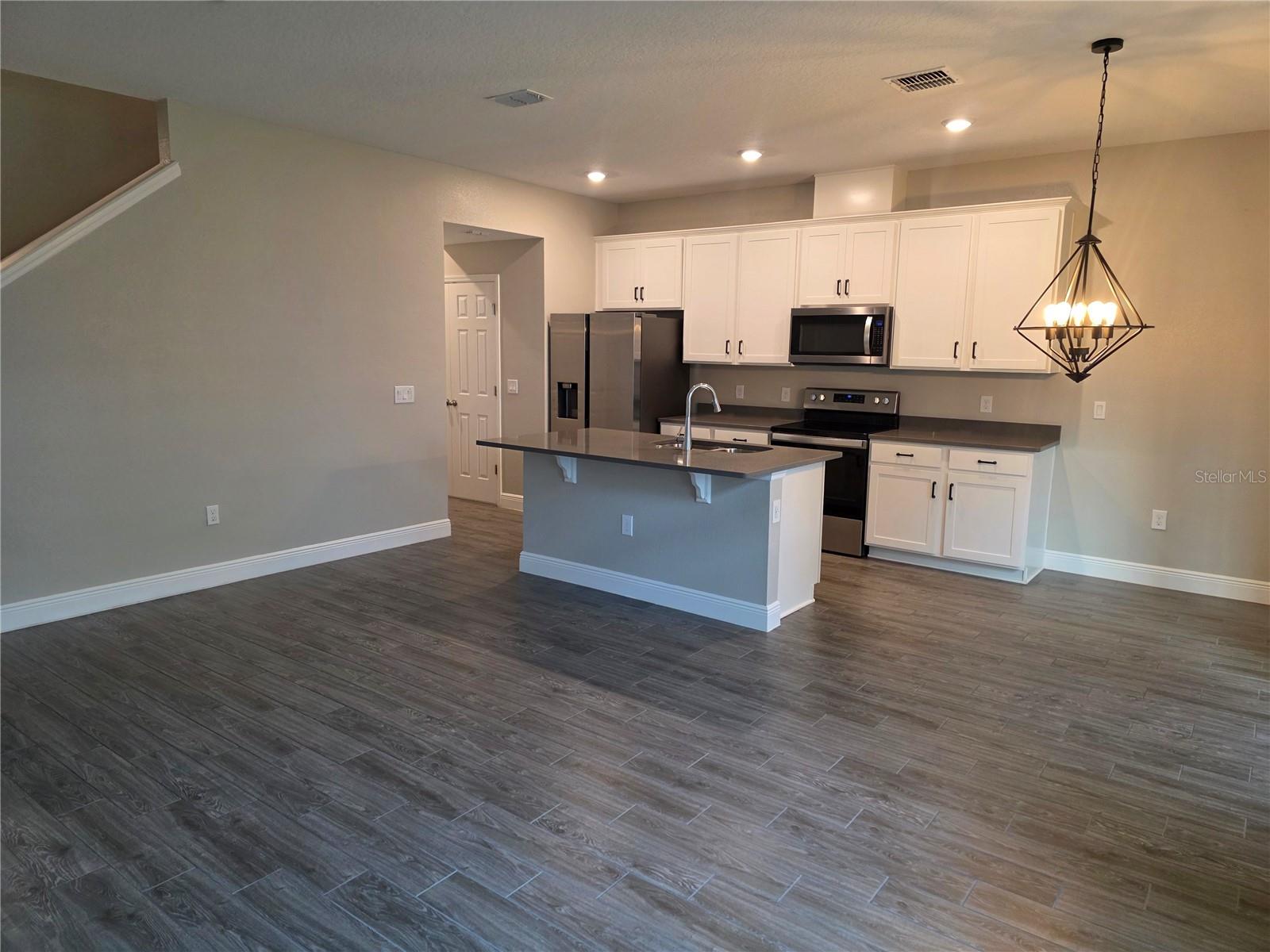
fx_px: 844
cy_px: 476
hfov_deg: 73.9
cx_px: 635
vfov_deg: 58.9
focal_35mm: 23
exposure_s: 1/120
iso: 320
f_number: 1.7
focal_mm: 6.3
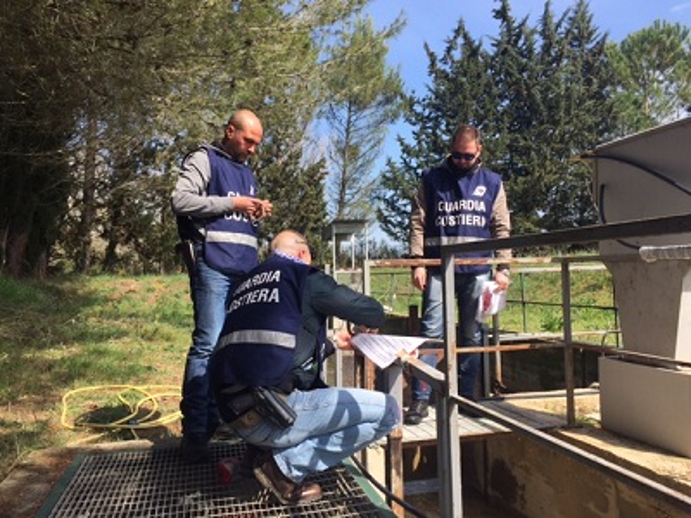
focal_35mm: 29
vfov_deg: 48.2
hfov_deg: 61.7
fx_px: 579
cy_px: 259
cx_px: 346
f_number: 2.2
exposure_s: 1/1041
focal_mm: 4.15
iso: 32
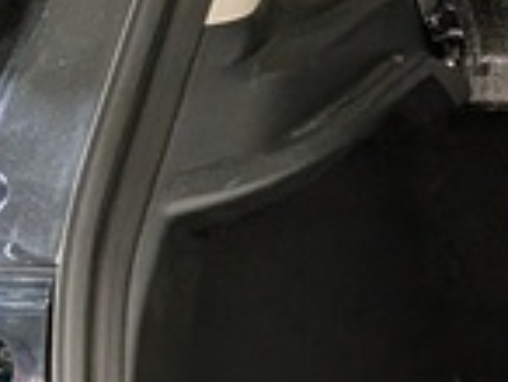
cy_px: 510
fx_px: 2470
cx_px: 1228
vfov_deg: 8.7
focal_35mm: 168
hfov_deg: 10.2
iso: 27
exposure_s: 1/165
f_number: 1.7
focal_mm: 4.53
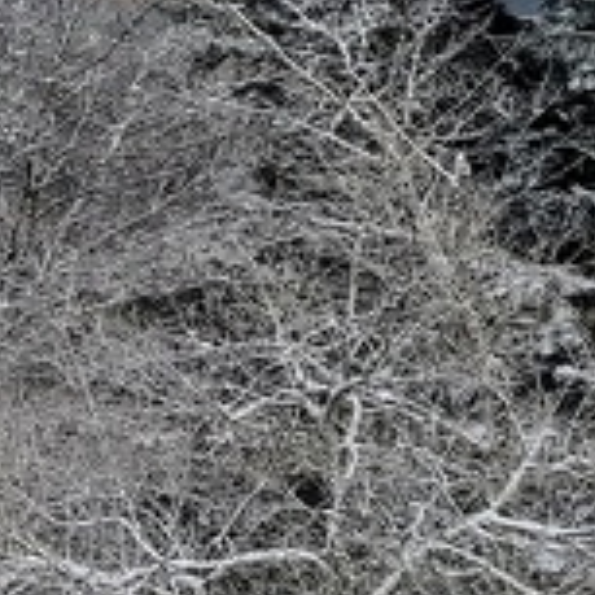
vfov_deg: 14.3
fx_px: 2314
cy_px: -62
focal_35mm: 119
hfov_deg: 11.8
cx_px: -848
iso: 40
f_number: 1.7
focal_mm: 4.2
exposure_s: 1/530
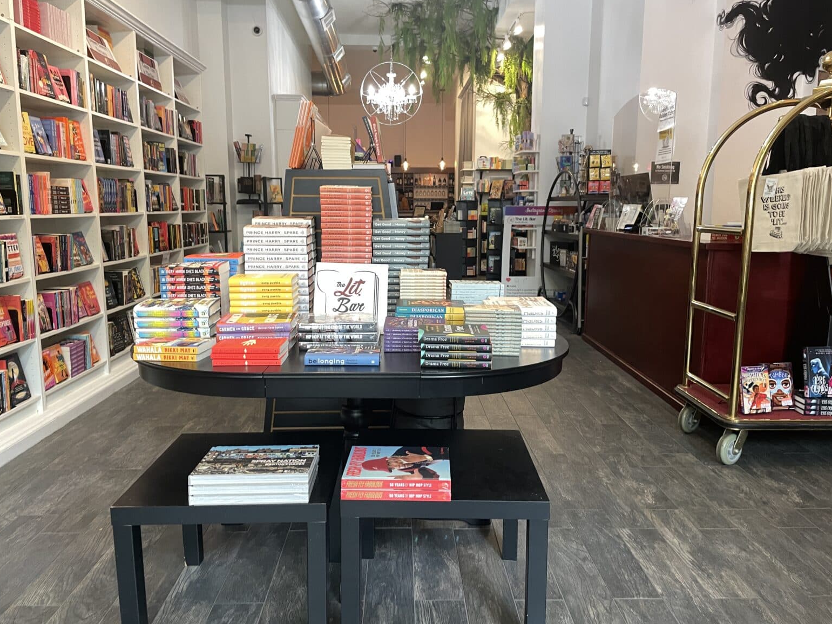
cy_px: 319
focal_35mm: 27
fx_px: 649
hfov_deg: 65.3
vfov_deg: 51.4
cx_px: 416
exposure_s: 1/60
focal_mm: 4.2
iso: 200
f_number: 1.6
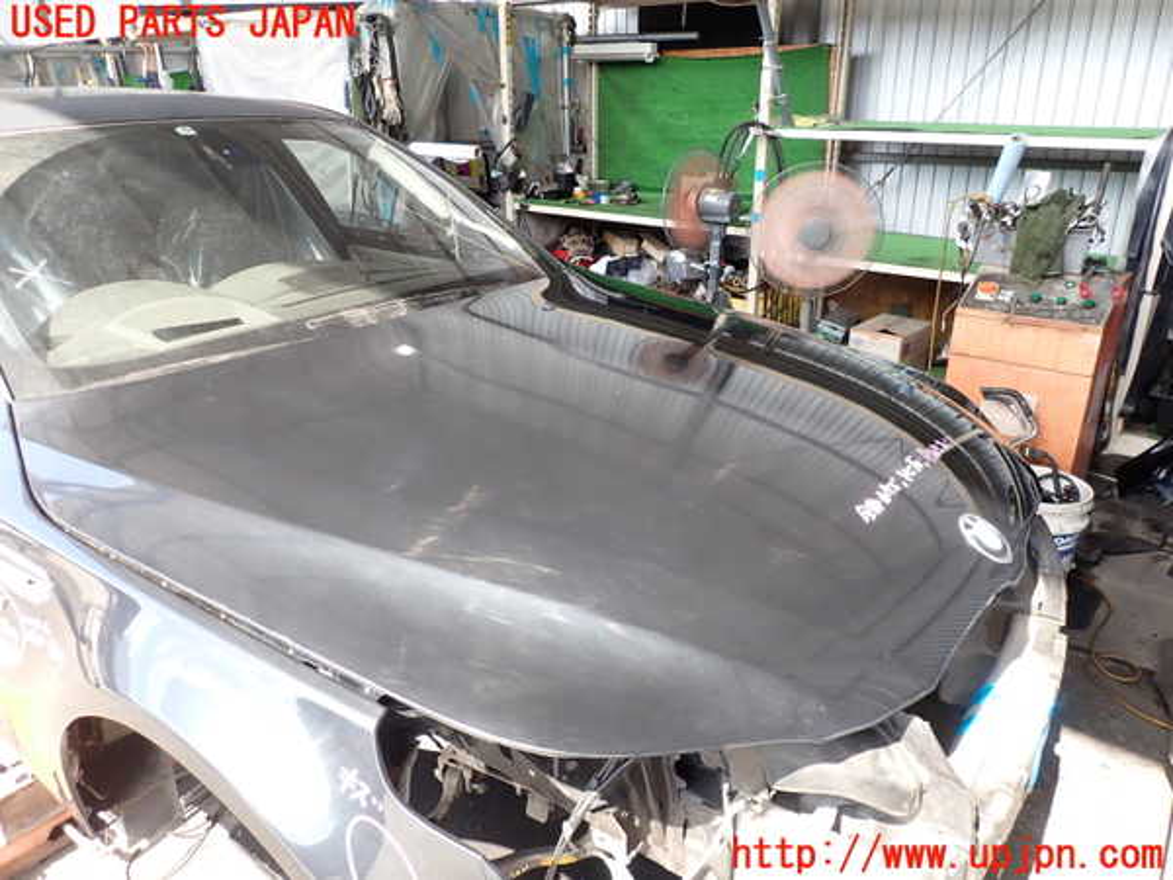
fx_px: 847
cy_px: 440
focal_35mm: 25
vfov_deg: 54.9
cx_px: 586
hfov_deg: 69.4
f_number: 2.8
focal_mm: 4.5
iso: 100
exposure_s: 1/100
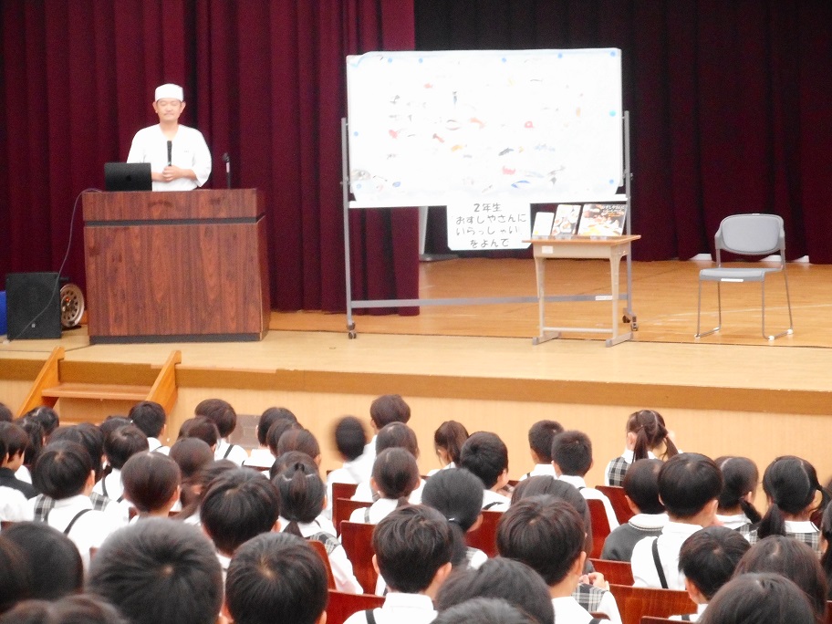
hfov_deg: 16.8
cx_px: 416
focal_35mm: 117
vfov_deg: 12.7
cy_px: 312
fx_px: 2812
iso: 800
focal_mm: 20.9
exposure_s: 1/6
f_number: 5.9
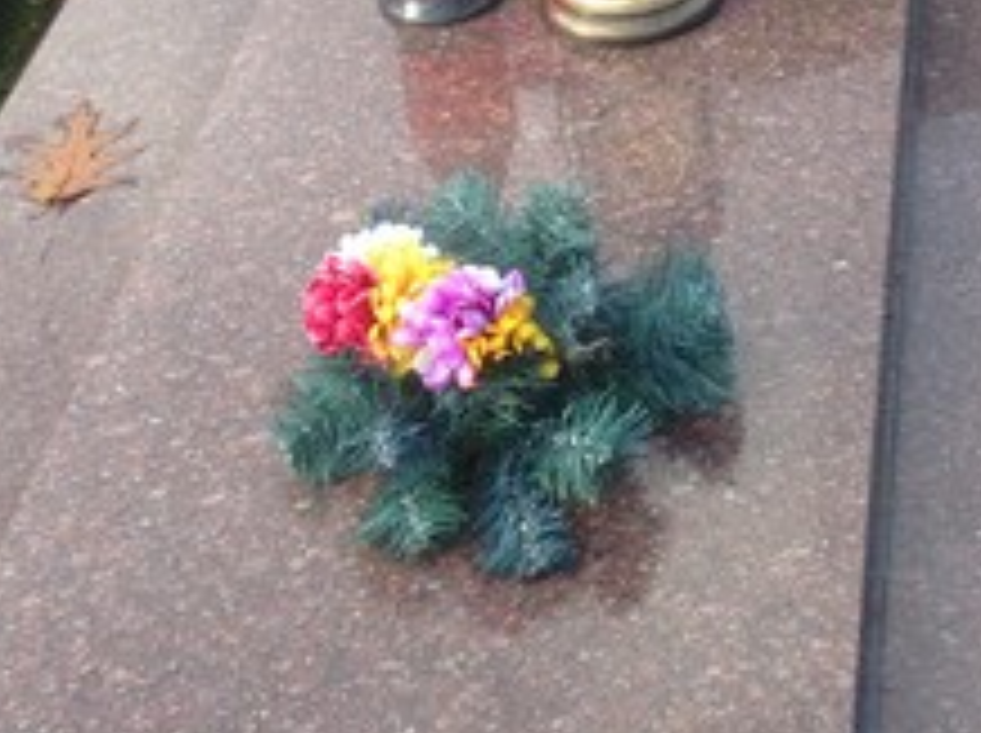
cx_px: 576
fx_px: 2746
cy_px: -175
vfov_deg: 14.7
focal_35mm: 97
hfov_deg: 20.2
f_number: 2.4
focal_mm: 4.12
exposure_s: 1/176
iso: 50
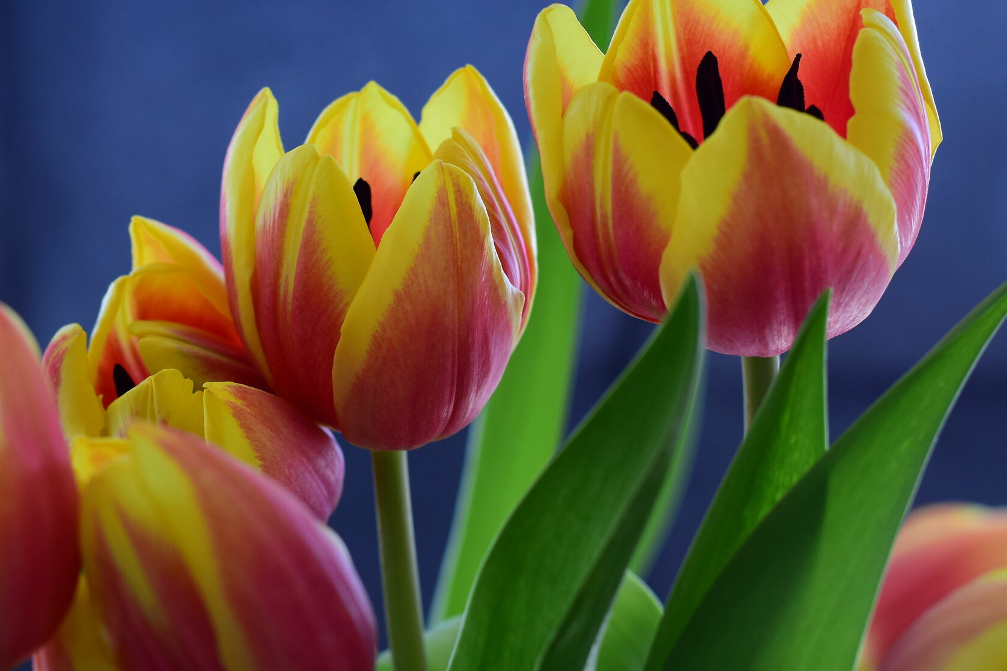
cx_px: 346
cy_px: 328
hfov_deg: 18.9
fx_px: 3020
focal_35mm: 108
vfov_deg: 12.7
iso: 100
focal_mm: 50
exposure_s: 1/60
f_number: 5
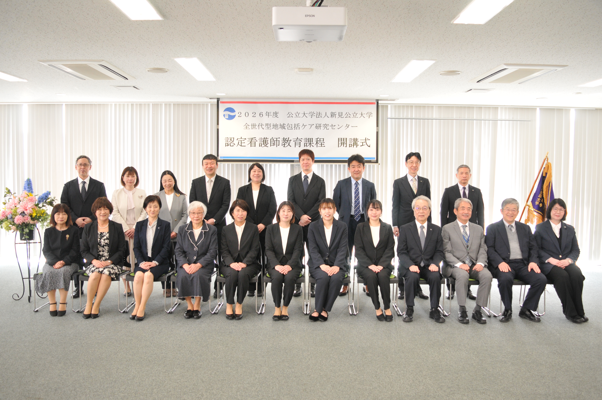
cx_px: 301
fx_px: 501
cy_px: 200
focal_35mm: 30
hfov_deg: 62.0
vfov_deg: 43.5
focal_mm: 20
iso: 640
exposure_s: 1/60
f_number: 3.8
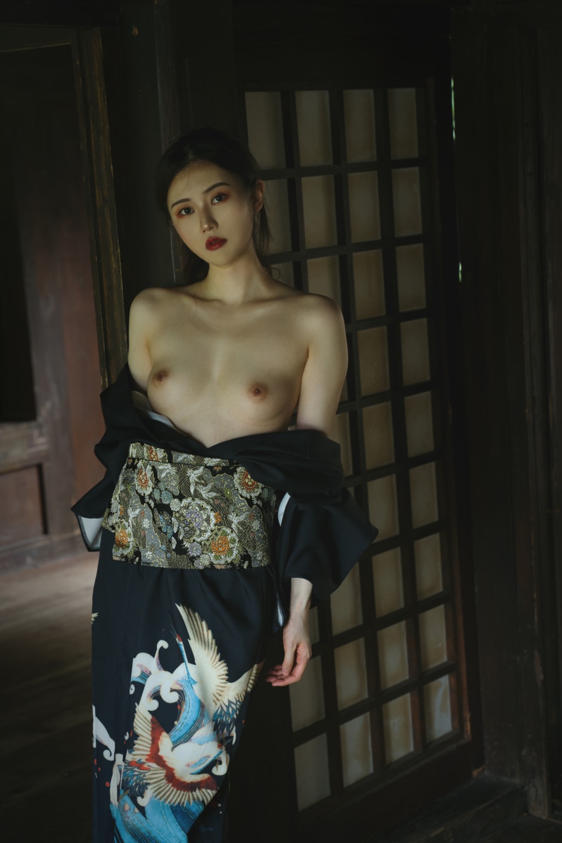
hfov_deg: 20.3
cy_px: 422
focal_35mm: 67
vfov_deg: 30.1
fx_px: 1569
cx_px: 281
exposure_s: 1/200
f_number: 4.5
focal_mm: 67
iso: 800
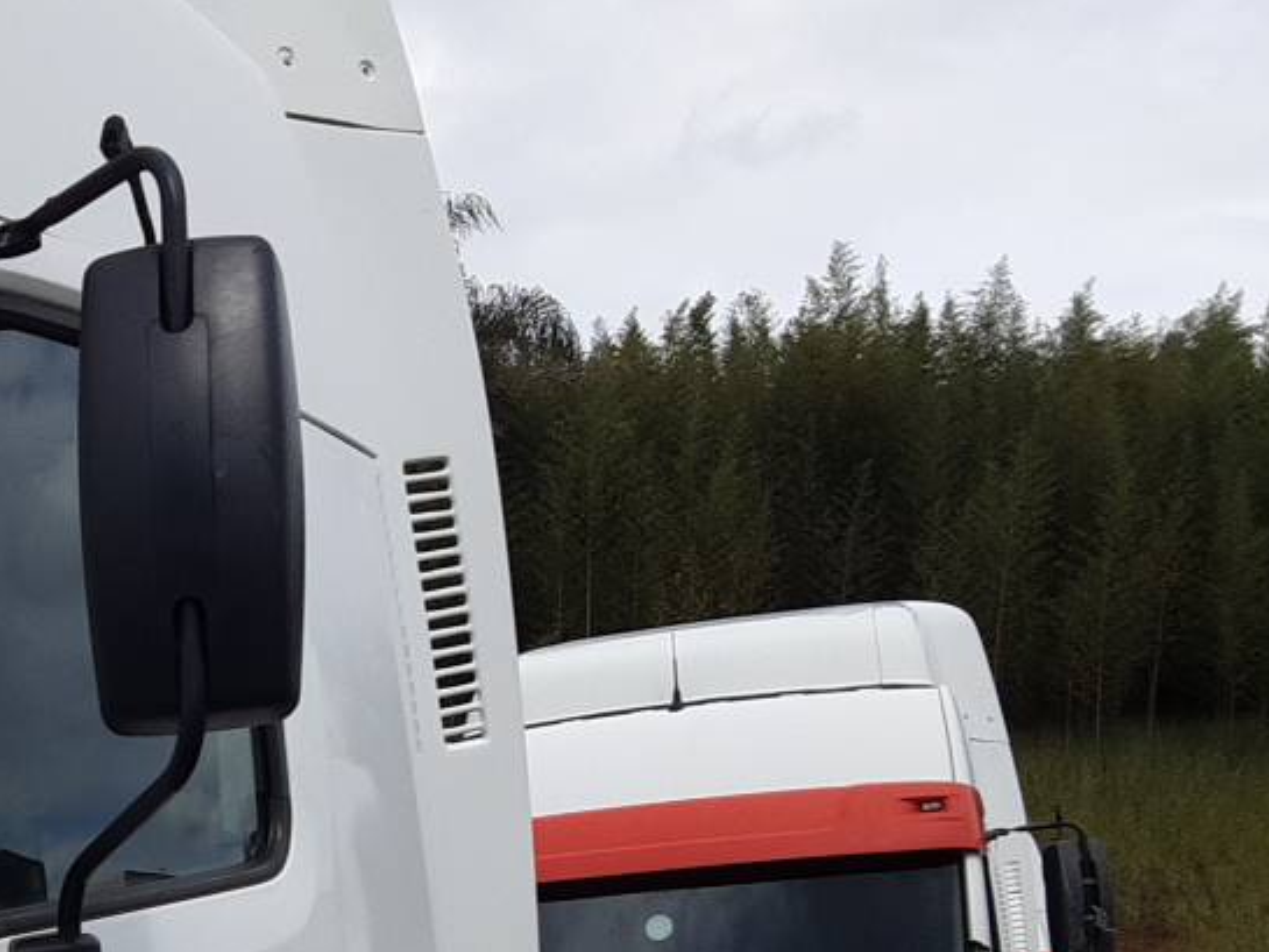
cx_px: -272
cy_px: 1138
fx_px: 2713
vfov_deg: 18.8
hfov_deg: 23.9
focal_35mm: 74
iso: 40
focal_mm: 2.9
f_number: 1.9
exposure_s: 1/2070
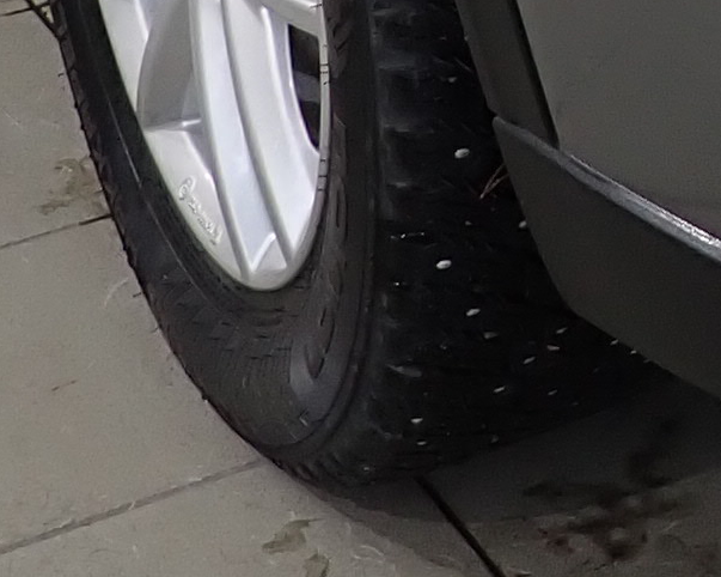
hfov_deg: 11.1
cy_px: -845
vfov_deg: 8.6
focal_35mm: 162
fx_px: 3456
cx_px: 1275
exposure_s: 1/60
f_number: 2
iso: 100
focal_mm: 4.5
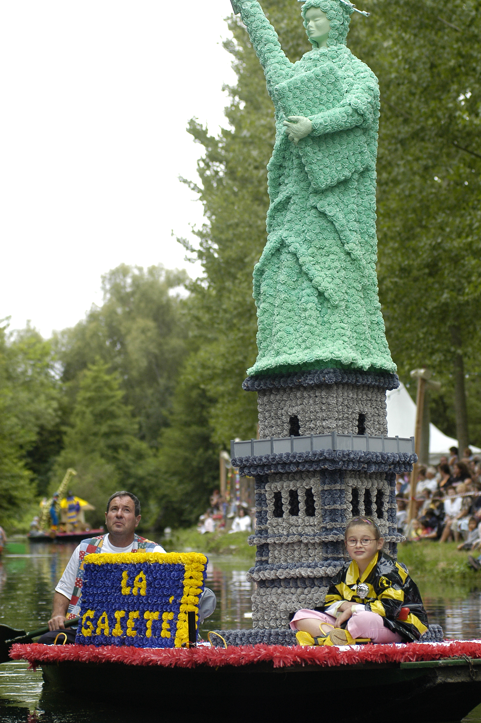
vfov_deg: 17.1
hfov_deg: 11.4
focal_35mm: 120
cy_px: 362
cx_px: 240
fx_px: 2409
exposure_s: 1/350
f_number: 4
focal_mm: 80
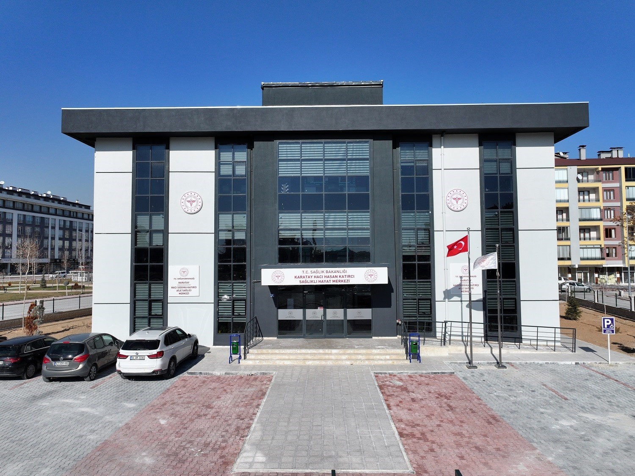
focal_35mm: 24
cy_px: 238
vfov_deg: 56.8
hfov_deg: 71.6
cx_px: 318
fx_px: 440
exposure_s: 1/3200
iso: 100
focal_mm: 12.29
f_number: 2.8
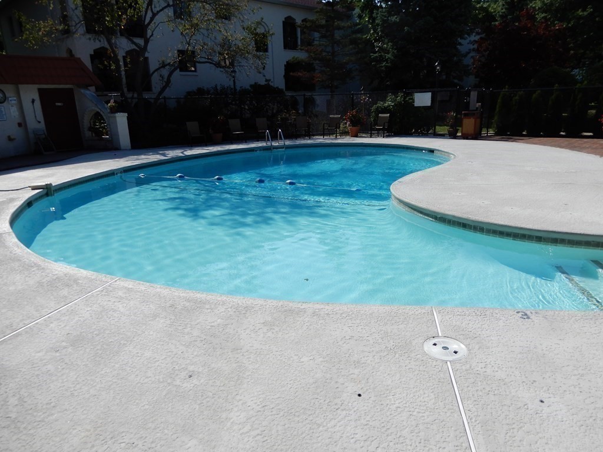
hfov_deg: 71.6
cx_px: 302
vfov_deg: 56.8
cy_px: 226
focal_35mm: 24
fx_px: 418
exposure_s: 1/1250
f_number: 3.4
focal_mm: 4.3
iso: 80
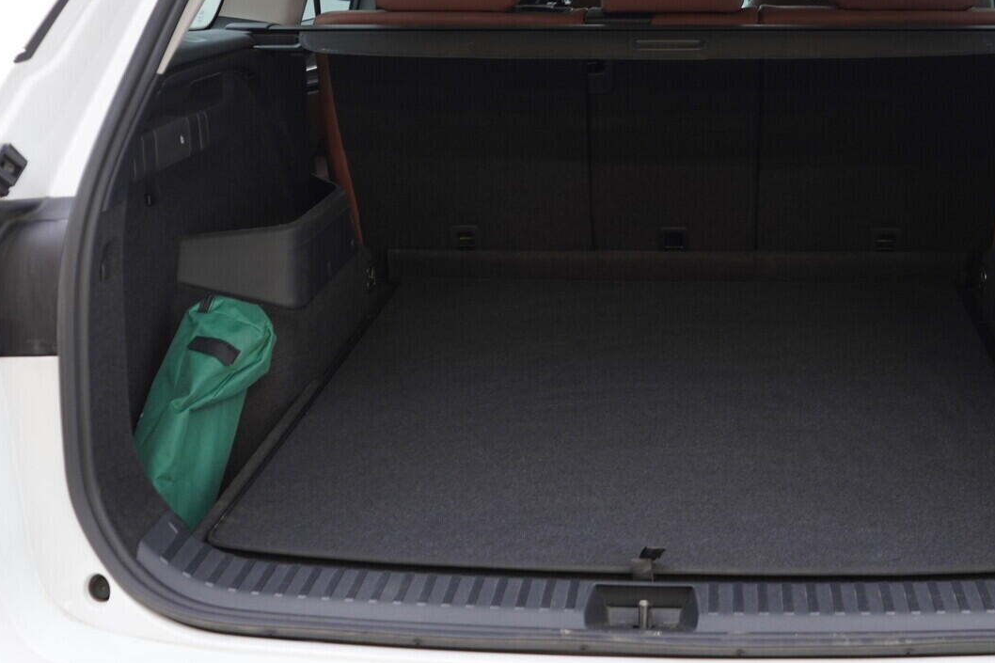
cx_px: 640
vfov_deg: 27.4
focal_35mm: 49
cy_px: 230
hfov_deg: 40.0
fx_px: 1354
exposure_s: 1/40
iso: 250
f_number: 2.8
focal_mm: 24
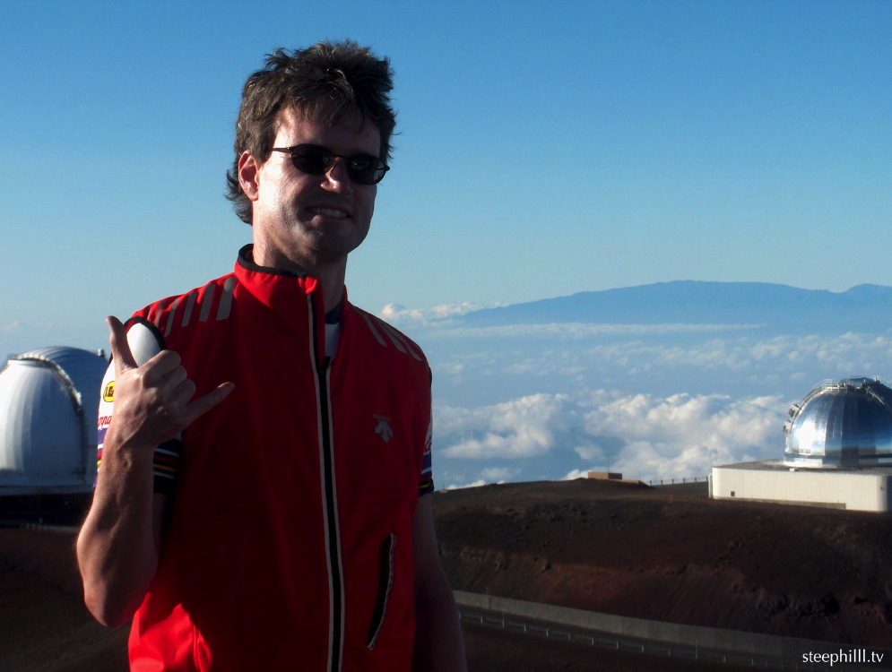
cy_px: 336
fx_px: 3020
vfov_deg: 12.7
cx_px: 446
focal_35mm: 117
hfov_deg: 16.8
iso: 100
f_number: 8.4
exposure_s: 1/275
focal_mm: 24
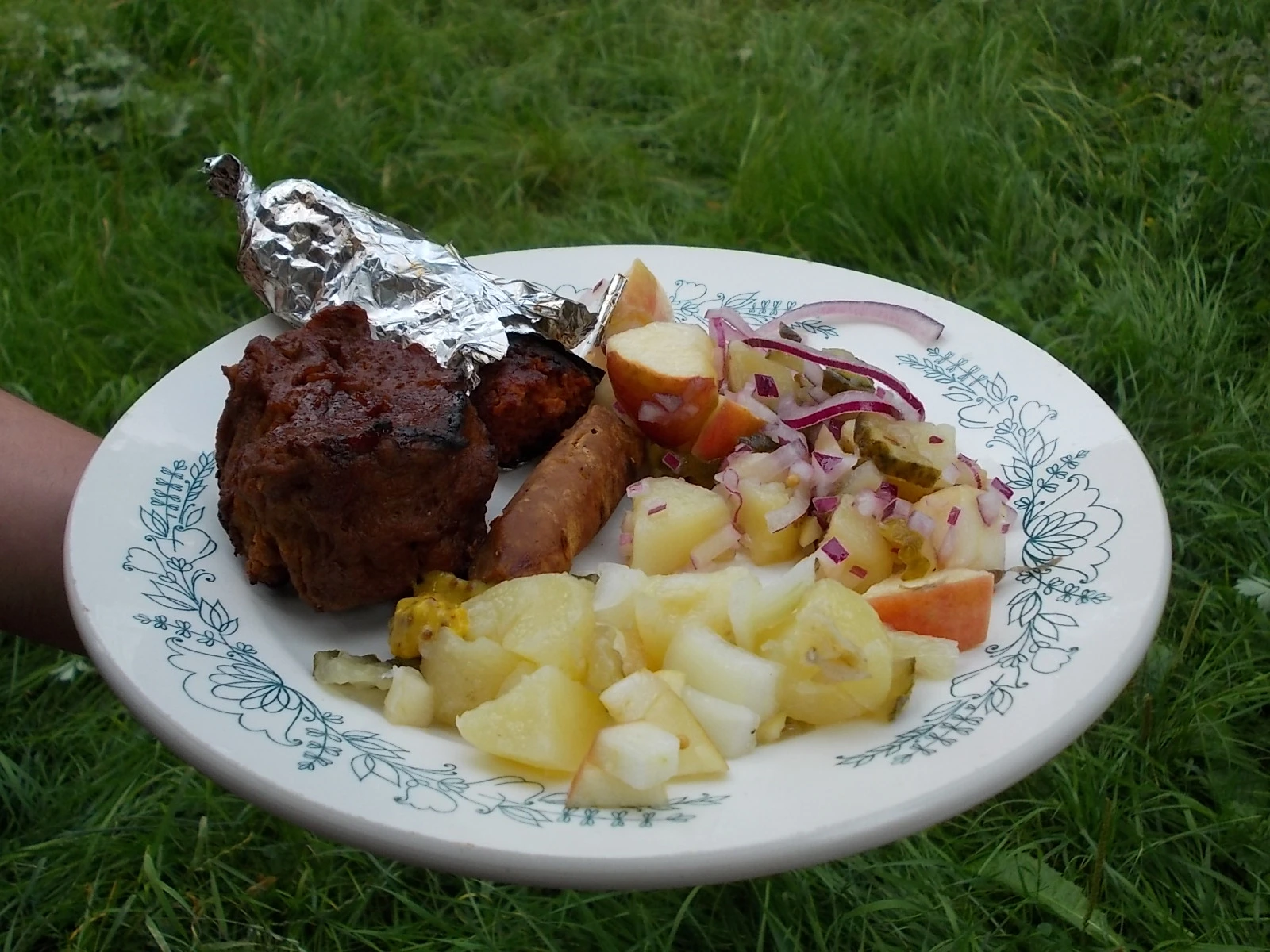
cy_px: 476
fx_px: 1394
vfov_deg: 37.7
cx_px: 635
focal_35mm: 38
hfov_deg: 49.0
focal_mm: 5.3
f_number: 3.1
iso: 80
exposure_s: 1/160
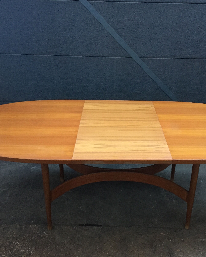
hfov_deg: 39.0
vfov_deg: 47.9
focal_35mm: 38
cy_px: 128
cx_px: 125
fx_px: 290
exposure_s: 1/33
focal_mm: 4.15
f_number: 2.2
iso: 250
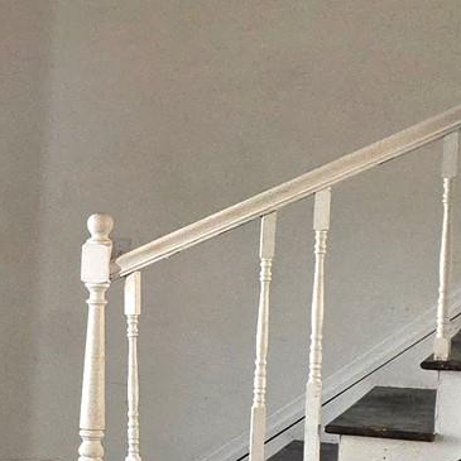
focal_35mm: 114
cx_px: -810
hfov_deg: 11.3
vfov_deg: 15.2
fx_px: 1718
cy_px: 323
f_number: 1.8
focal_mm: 5.4
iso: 125
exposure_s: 1/40
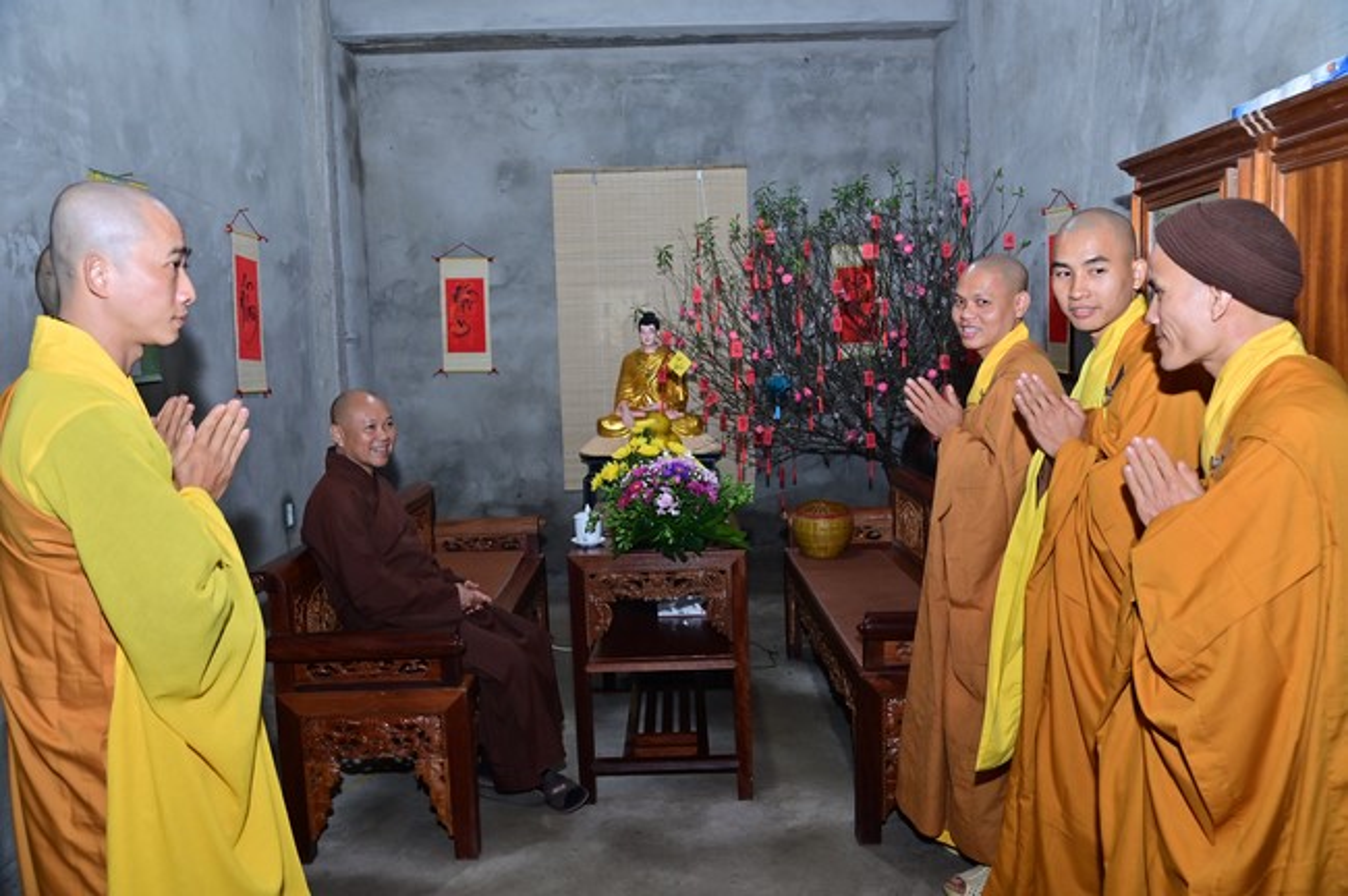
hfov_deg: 62.0
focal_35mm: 30
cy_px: 448
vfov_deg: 43.5
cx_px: 674
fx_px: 1122
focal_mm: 30
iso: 1000
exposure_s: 1/160
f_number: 5.6
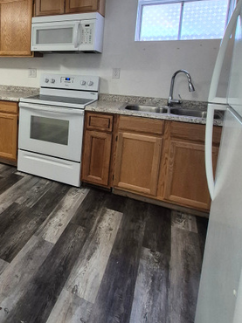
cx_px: -5
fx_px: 252
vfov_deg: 63.0
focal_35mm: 27
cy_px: 97
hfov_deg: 43.3
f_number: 2.2
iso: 200
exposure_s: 1/60
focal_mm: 1.74
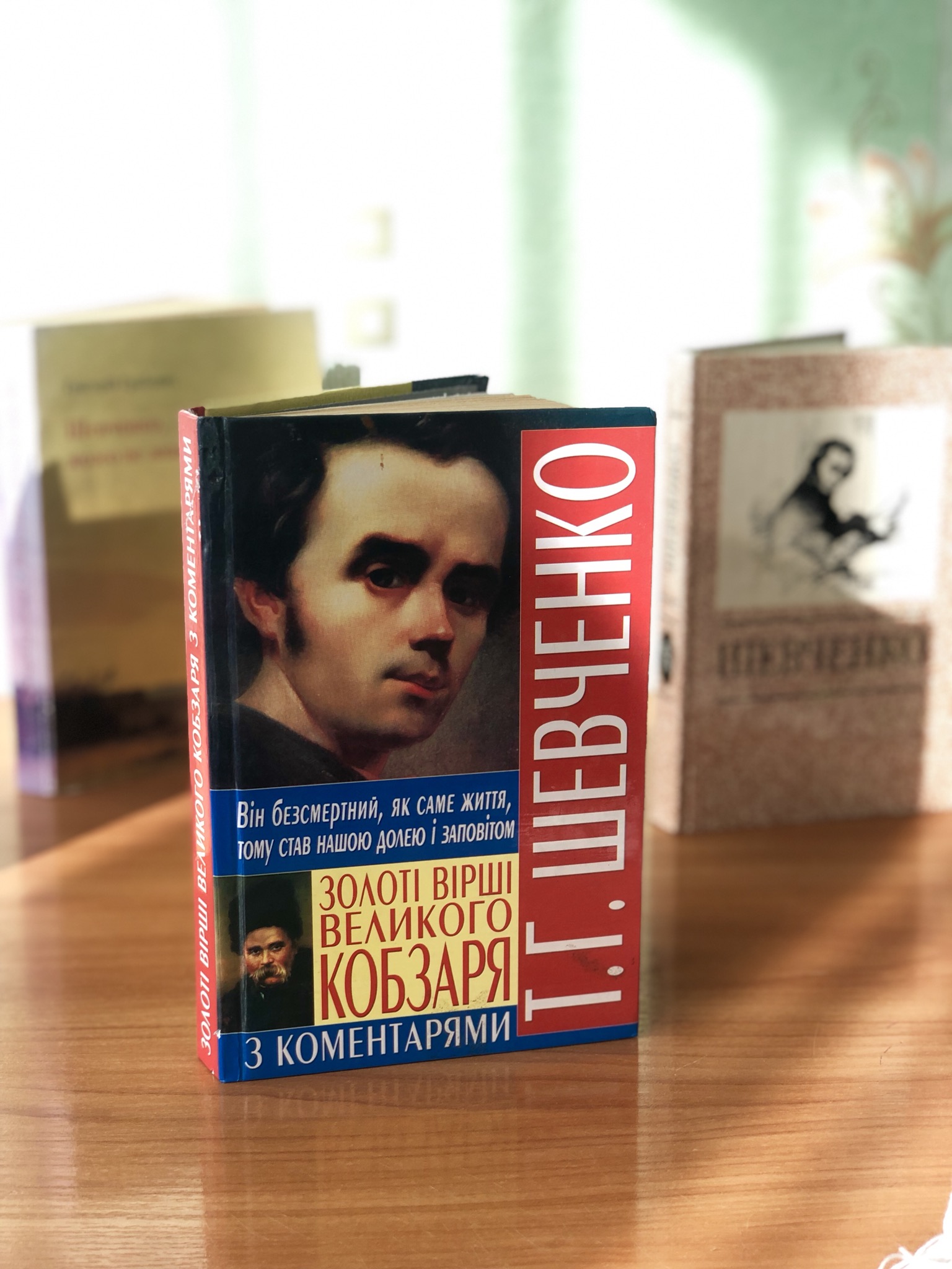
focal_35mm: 52
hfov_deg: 28.0
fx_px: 1907
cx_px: 476
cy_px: 634
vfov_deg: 36.8
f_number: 2.4
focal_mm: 6
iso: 16
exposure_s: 1/60
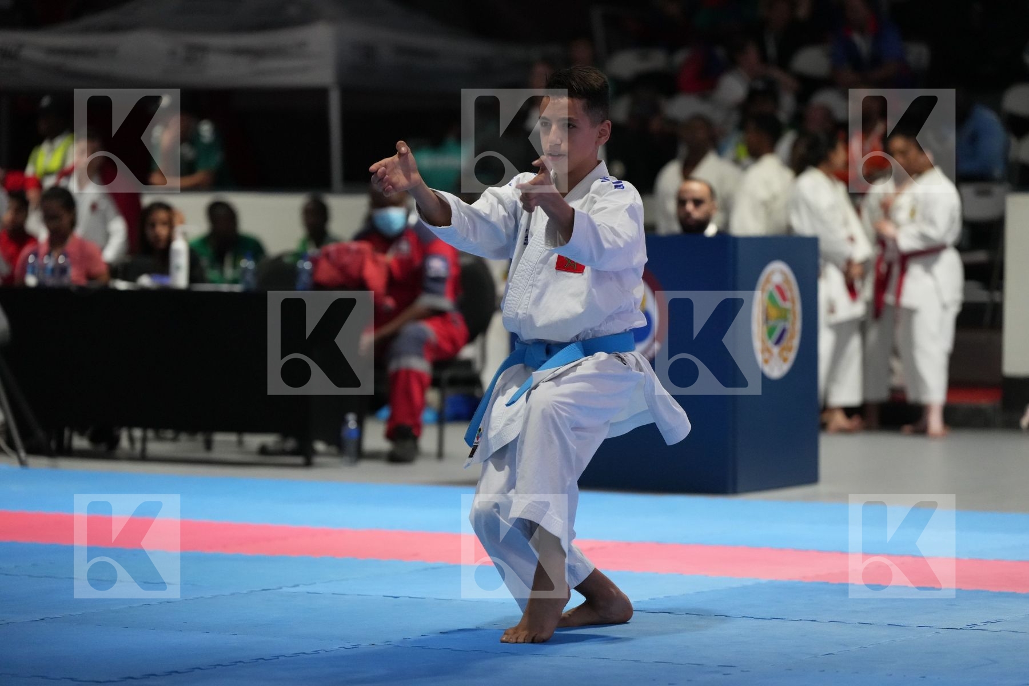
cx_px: 514
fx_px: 3773
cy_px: 343
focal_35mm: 132
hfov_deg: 15.5
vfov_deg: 10.4
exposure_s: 1/500
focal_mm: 132
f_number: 2.8
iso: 5000
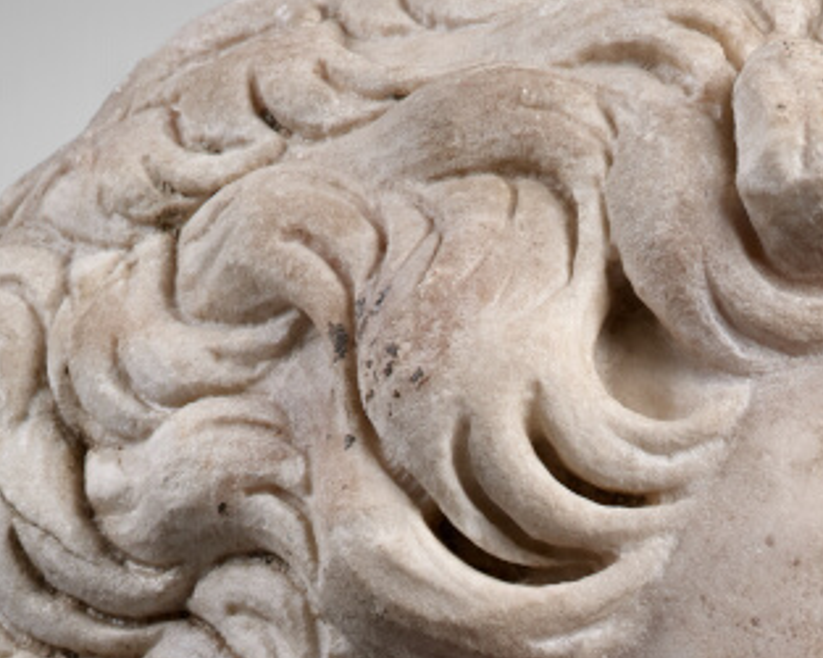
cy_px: 1433
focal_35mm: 262
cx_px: 802
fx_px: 6378
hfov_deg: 7.4
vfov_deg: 5.7
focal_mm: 80
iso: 200
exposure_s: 1/125
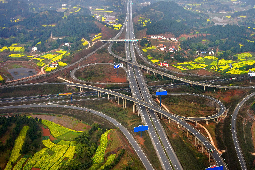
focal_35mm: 44
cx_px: 144
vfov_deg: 30.5
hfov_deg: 44.4
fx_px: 312
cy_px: 80
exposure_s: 1/320
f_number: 5.6
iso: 100
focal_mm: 35
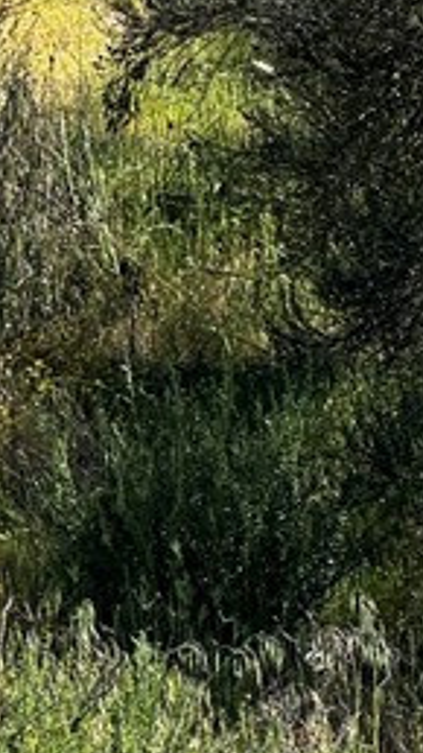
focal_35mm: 333
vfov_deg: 6.3
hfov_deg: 3.6
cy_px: -601
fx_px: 6644
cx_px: -496
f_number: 2.8
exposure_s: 1/541
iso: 32
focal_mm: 9
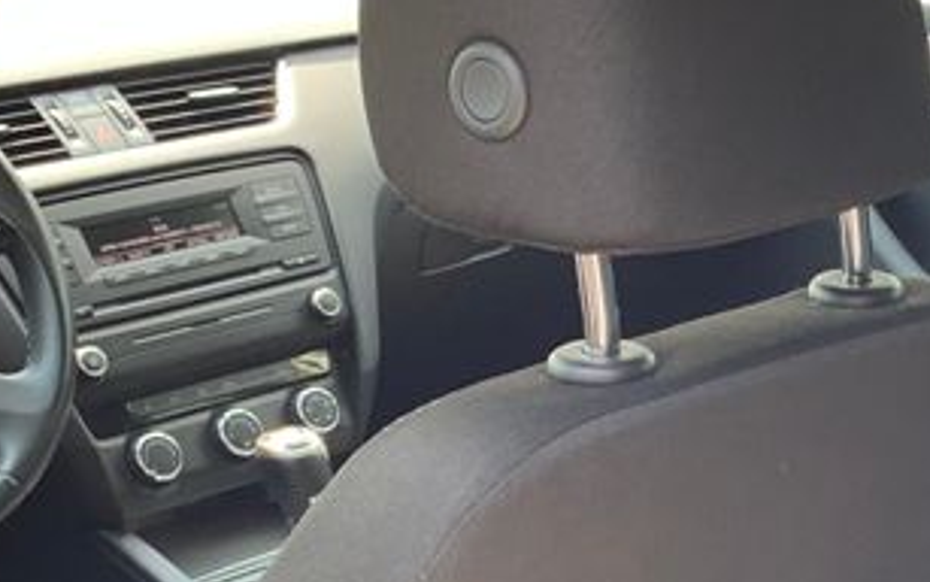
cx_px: 1212
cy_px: 749
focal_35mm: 92
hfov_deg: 20.6
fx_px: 2332
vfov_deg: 13.7
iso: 50
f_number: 1.8
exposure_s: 1/121
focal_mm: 4.25
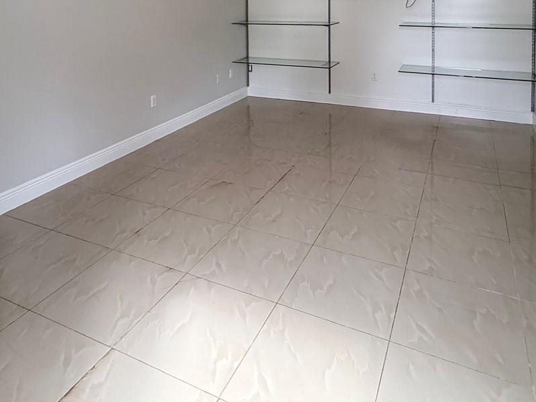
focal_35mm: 28
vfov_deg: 43.4
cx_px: 269
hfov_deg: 63.4
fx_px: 434
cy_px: 9
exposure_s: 1/120
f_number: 2.2
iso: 125
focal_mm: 2.22
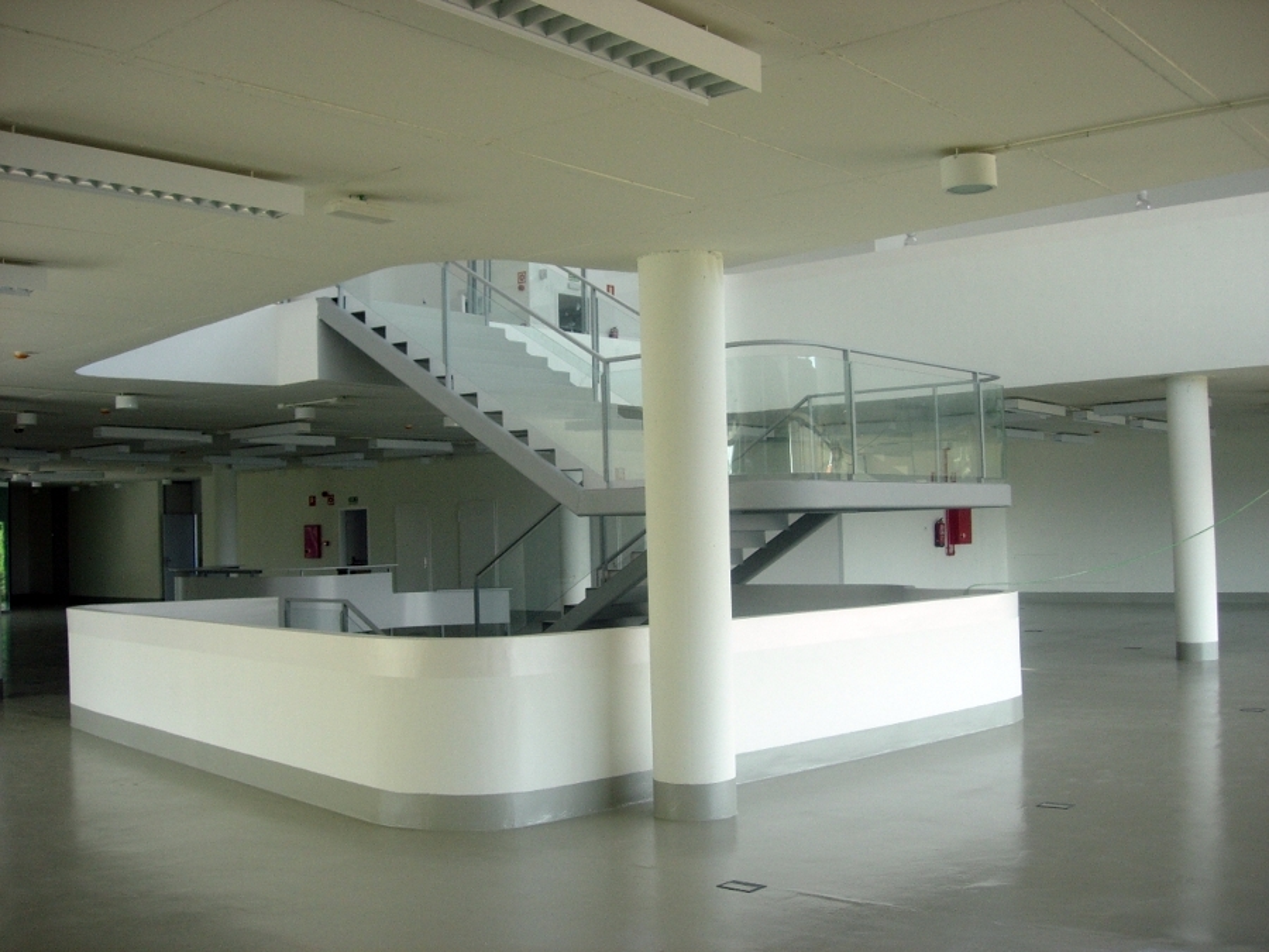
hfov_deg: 49.0
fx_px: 1393
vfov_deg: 37.7
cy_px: 476
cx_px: 634
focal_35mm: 38
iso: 64
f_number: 2.8
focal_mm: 7.8
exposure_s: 1/111
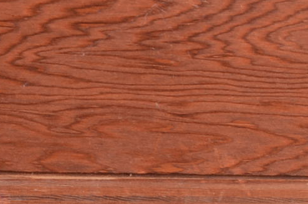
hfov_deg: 5.5
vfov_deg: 3.7
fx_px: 3185
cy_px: 228
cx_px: 330
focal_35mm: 373
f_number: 11
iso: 160
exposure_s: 1/125
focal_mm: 50
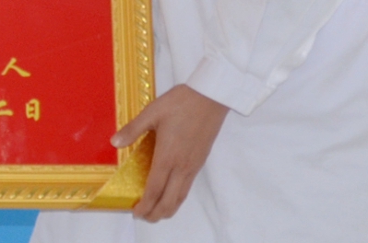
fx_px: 2335
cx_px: -338
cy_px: -398
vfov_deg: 5.7
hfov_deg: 8.6
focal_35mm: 229
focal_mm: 28
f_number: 4
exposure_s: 1/60
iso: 450
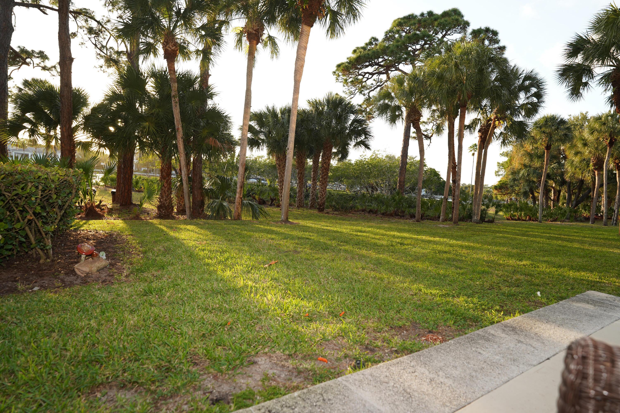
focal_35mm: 20
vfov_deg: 61.9
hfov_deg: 84.0
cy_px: 206
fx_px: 344
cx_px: 310
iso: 100
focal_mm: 20
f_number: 3.5
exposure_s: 1/100
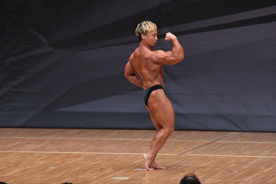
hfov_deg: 6.9
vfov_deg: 4.6
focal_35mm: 300
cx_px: 138
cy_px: 92
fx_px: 2299
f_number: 5.6
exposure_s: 1/400
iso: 6400
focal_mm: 200
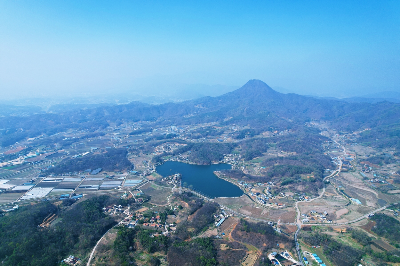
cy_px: 133
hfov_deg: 78.6
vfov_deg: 57.2
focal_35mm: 22
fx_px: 244
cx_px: 200
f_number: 2.8
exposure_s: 1/2000
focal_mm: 8.38
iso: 100
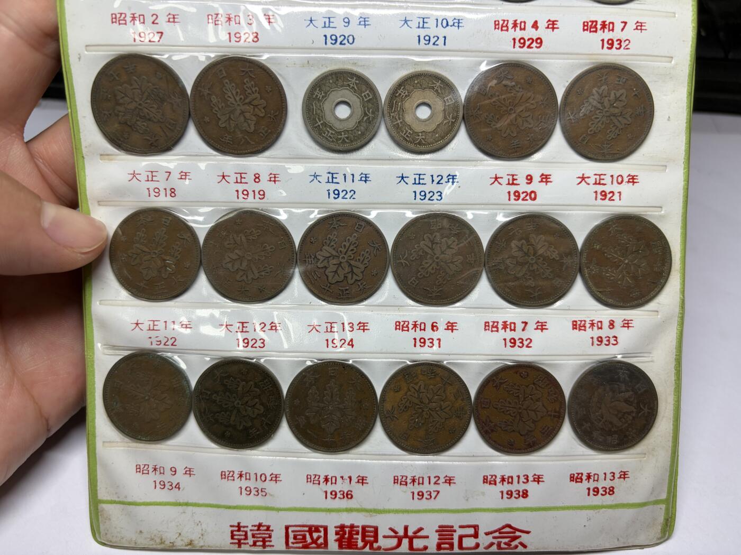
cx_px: 370
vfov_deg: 53.1
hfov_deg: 67.3
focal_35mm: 26
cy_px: 278
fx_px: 557
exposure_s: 1/121
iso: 32
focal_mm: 5.96
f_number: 1.6
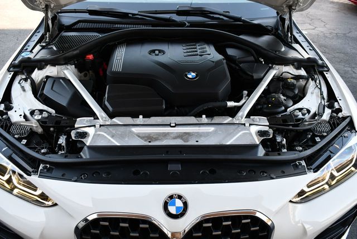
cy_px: 120
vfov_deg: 36.9
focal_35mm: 36
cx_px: 178
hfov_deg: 53.1
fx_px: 357
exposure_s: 1/250
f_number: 4.5
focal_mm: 18
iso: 400
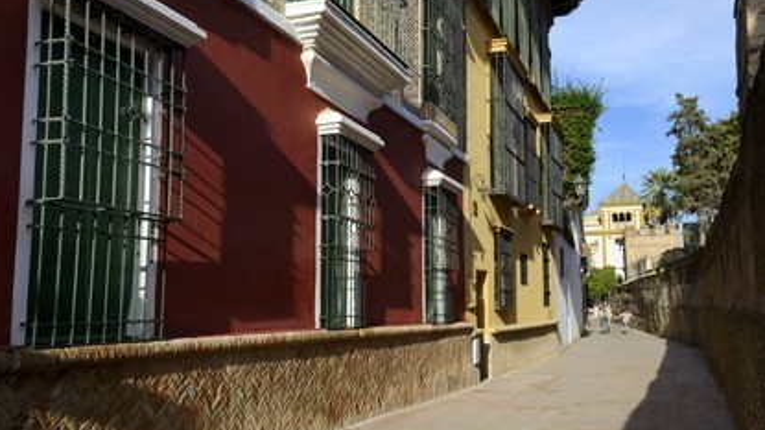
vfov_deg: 34.6
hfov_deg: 58.0
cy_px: 233
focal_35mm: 34
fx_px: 689
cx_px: 379
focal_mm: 32
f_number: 13
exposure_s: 1/200
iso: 200
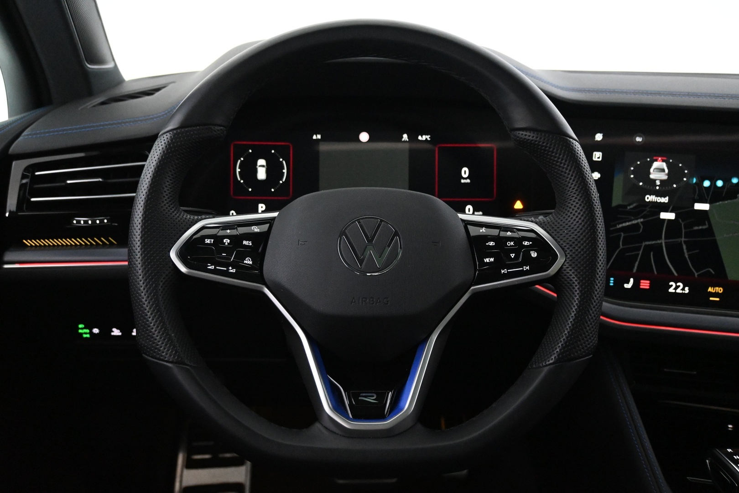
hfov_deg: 56.1
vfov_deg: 39.1
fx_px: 693
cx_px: 370
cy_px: 246
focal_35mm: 34
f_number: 4
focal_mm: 22.5
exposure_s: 1/40
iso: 5600
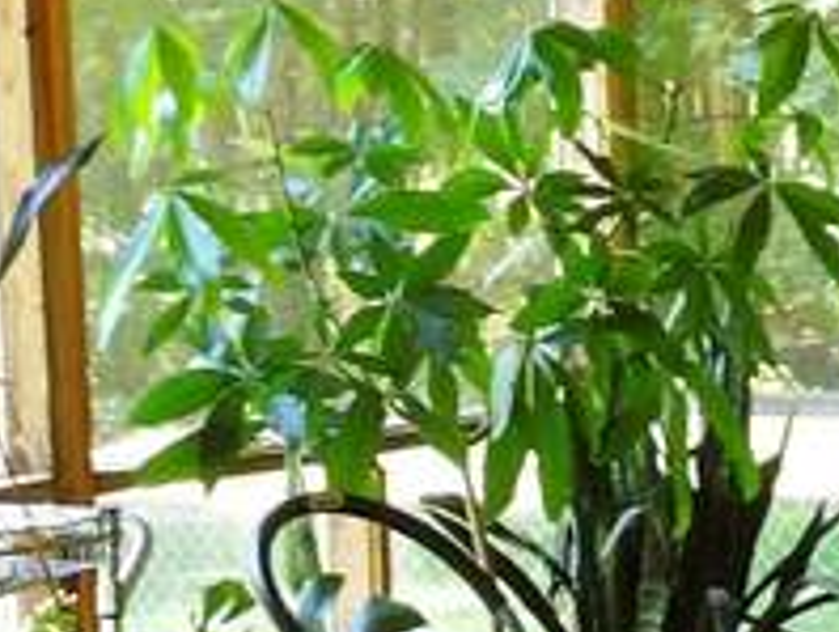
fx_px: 3761
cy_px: 891
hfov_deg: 12.6
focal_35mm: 155
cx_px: 758
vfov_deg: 9.4
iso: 180
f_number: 3.2
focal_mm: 4.3
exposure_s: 1/33
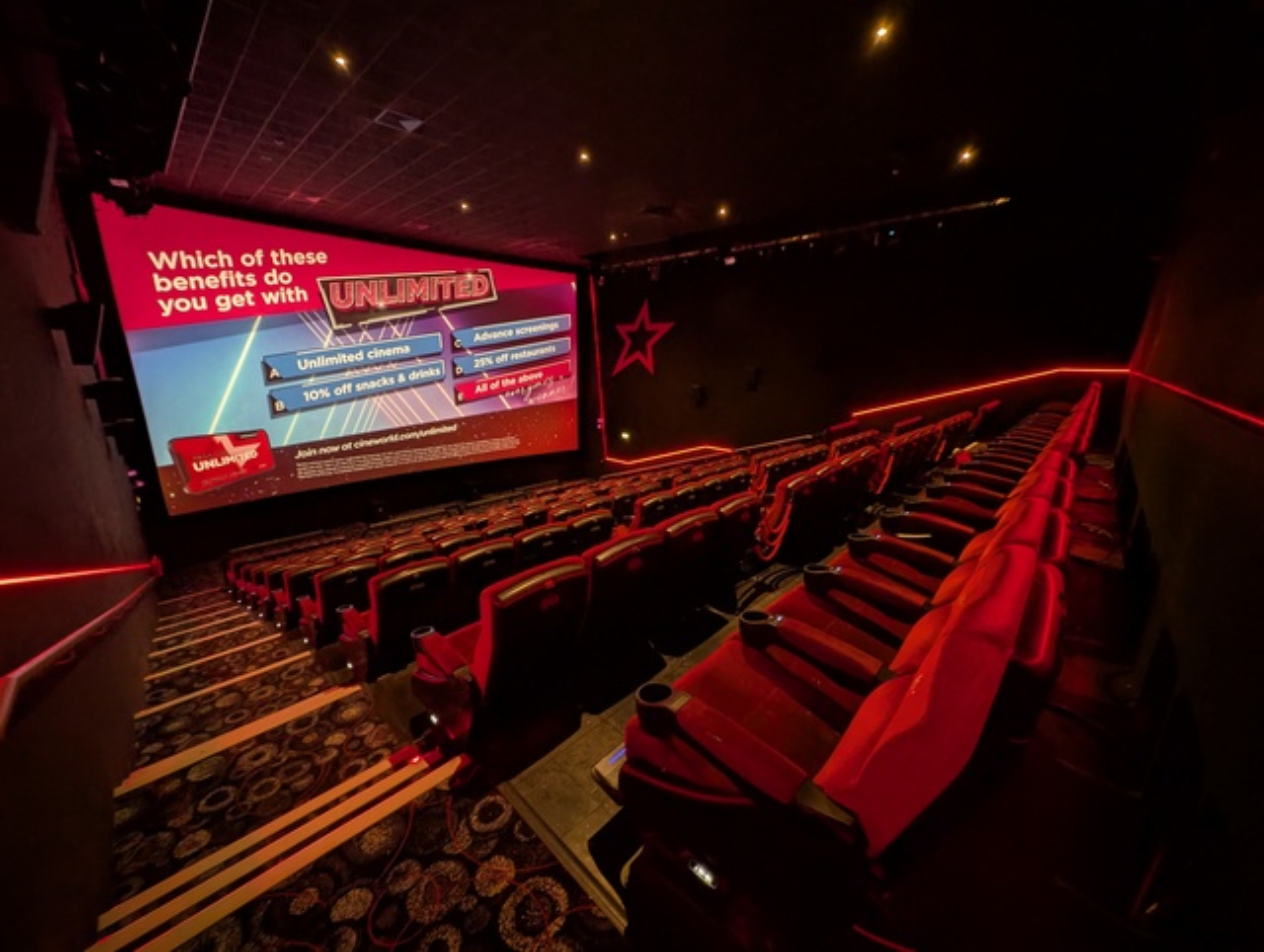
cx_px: 632
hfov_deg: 110.5
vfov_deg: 94.6
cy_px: 476
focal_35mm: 12
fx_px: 439
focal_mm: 2.23
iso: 259
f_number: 1.95
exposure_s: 1/5.36
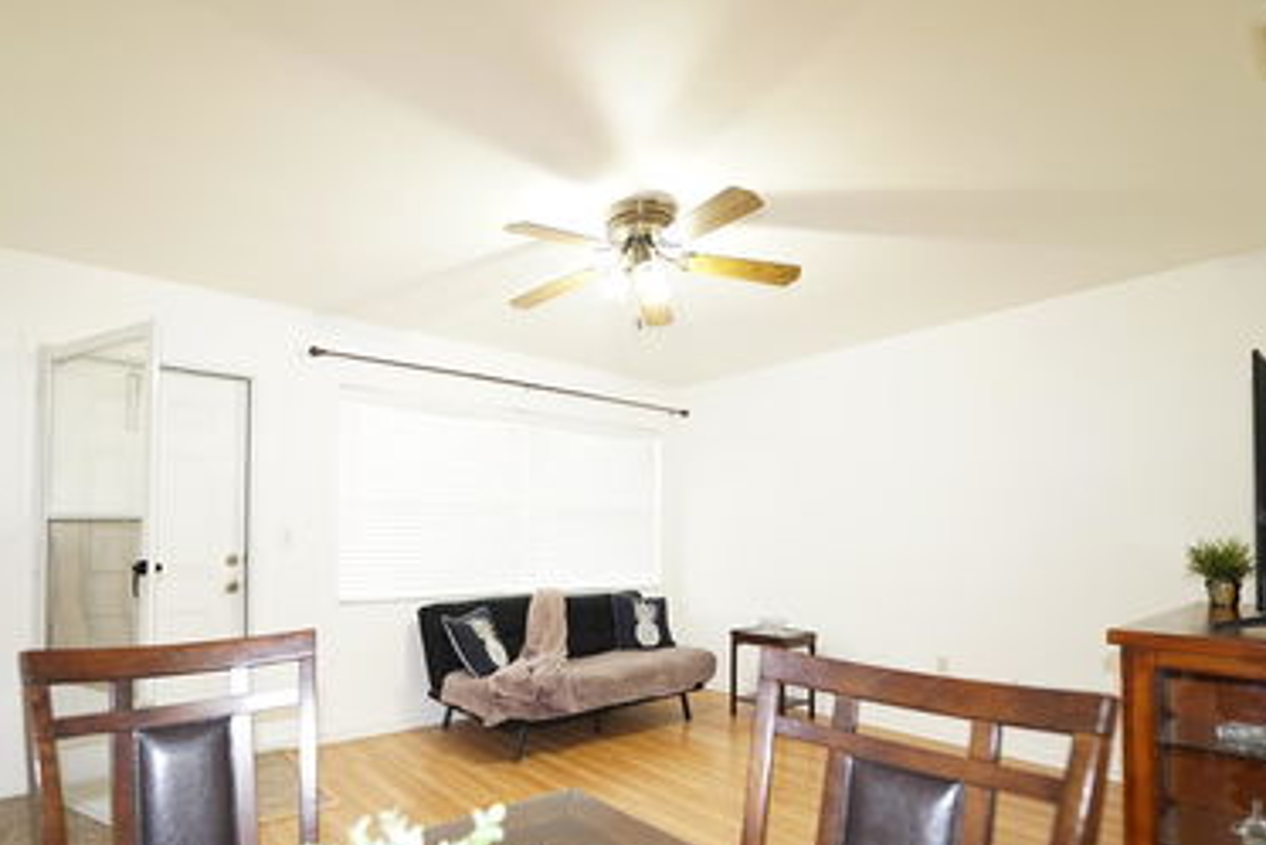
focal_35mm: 18
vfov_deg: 66.6
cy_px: 516
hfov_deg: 89.2
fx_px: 633
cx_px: 528
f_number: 2.2
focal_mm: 14
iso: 1000
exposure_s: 1/60
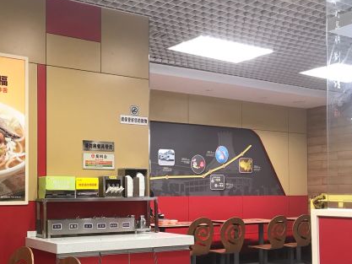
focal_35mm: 47
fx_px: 478
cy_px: 183
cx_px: 79
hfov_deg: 39.1
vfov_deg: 30.6
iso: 40
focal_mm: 3.99
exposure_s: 1/17
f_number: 1.8
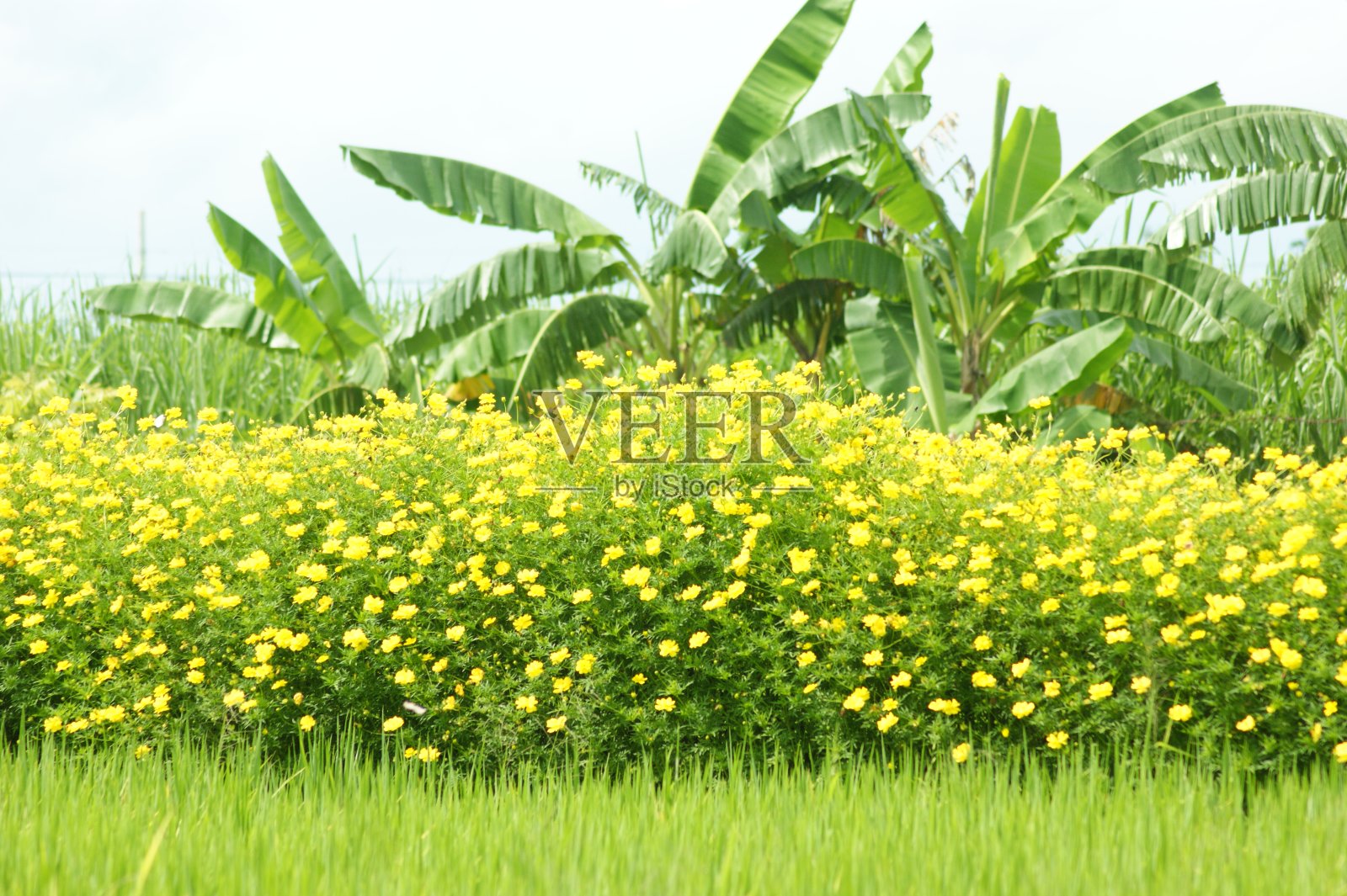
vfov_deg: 5.7
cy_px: 448
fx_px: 8975
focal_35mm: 240
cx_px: 674
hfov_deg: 8.6
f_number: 5.6
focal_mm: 160
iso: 200
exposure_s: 1/500
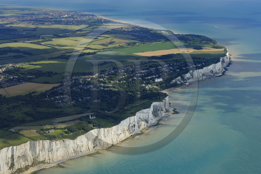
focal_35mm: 86
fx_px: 623
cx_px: 130
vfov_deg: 15.9
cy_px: 87
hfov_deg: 23.6
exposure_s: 1/800
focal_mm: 86
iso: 400
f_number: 9
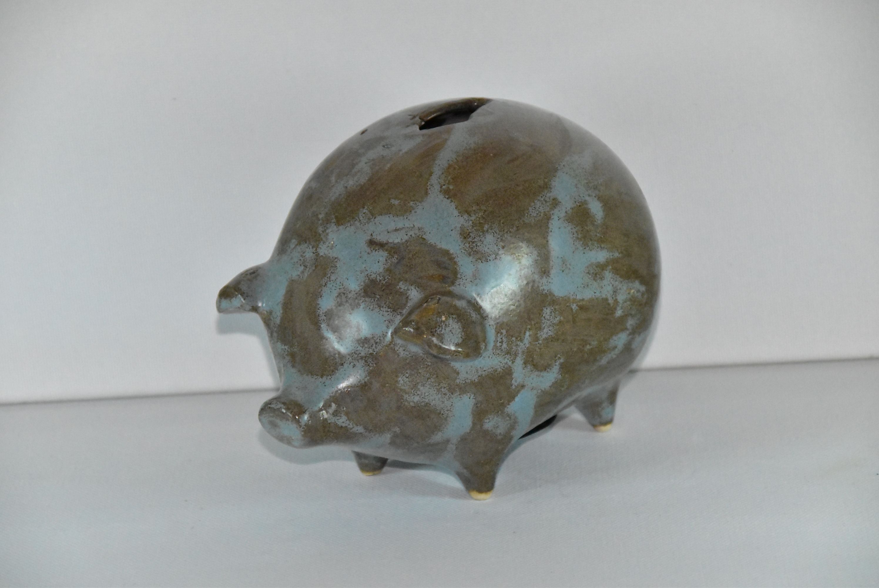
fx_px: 4948
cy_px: 294
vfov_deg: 6.8
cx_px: 440
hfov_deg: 10.2
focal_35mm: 202
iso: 8000
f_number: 9
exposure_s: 1/200
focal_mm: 135
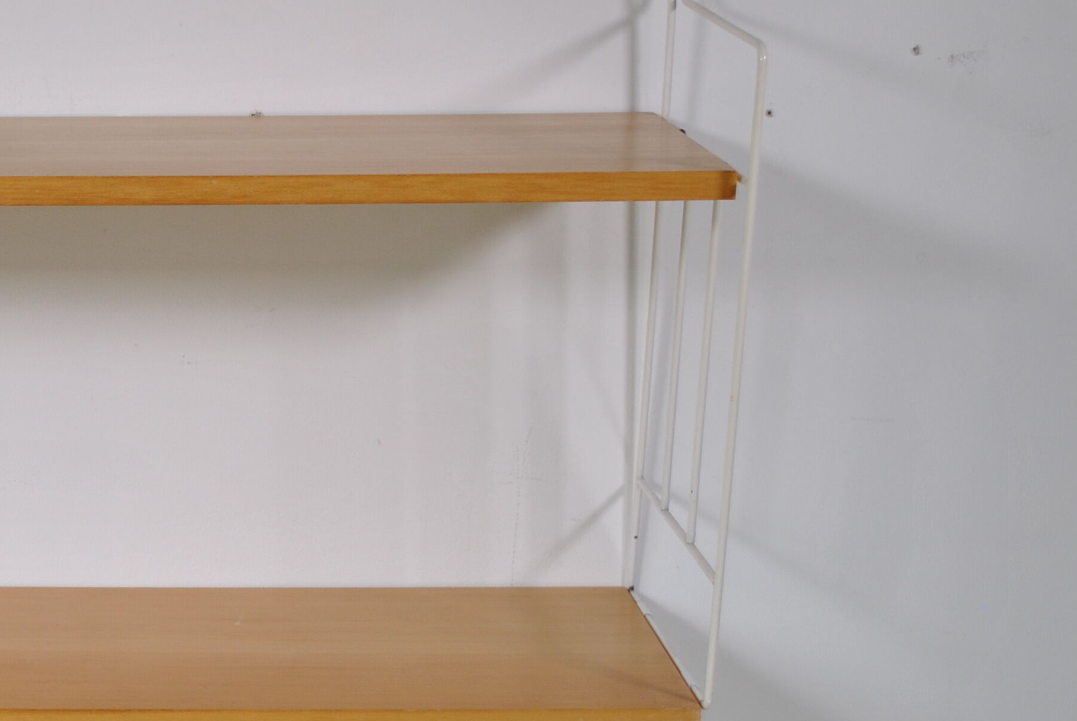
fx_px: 2516
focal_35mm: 84
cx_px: 9
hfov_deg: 23.2
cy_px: 378
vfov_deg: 16.3
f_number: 4.2
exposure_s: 1/200
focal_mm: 26
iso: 200
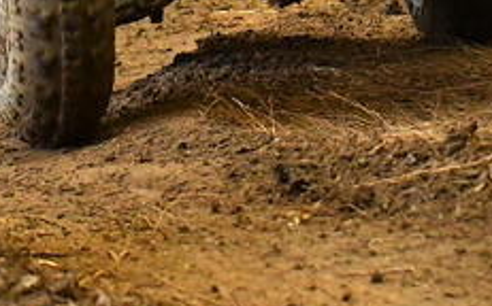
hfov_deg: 3.0
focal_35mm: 710
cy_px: -230
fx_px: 9513
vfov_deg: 1.8
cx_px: 214
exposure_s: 1/1000
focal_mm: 110
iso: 2000
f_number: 4
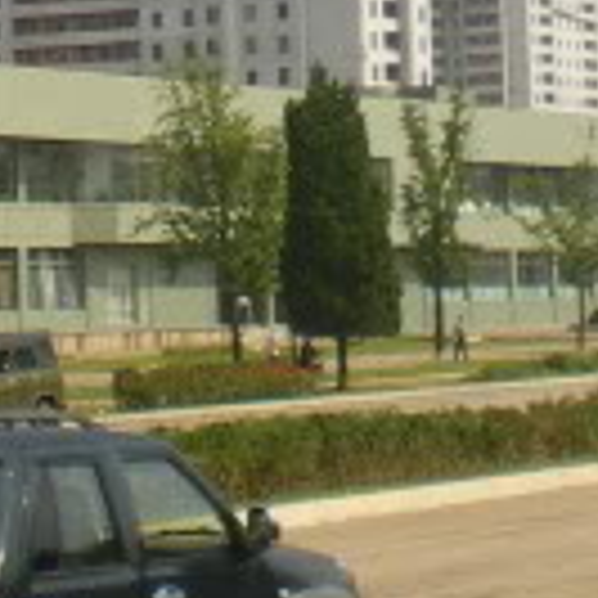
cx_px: 274
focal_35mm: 191
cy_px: -405
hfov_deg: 9.2
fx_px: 3733
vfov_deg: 8.8
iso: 50
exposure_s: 1/500
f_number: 4.6
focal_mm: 6.3
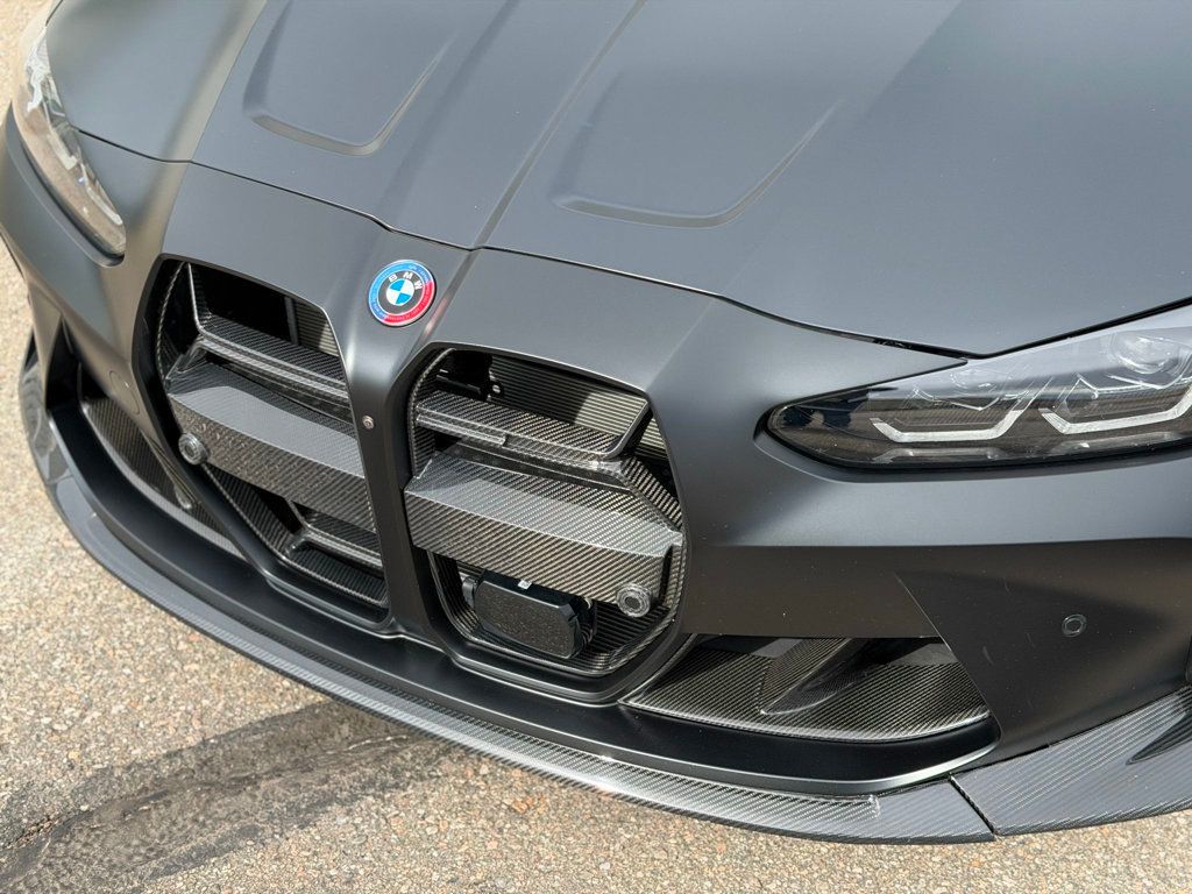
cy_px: 447
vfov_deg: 30.3
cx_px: 596
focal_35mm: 48
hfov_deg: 39.7
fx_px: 1653
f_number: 1.78
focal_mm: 6.76
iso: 100
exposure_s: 1/1678
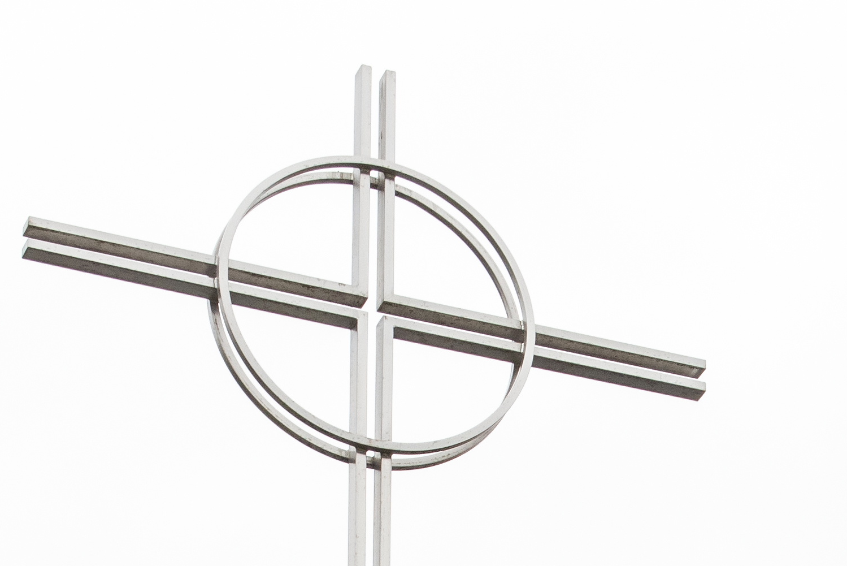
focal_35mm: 216
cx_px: 510
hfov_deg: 9.5
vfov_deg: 6.2
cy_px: 1185
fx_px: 5084
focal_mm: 44
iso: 400
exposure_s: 1/125
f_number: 5.6
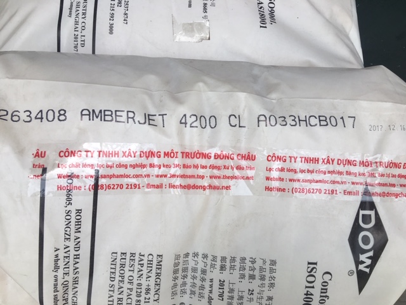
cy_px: 152
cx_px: 203
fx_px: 340
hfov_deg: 61.7
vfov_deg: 48.2
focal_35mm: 29
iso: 25
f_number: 2.2
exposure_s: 1/553
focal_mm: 4.15
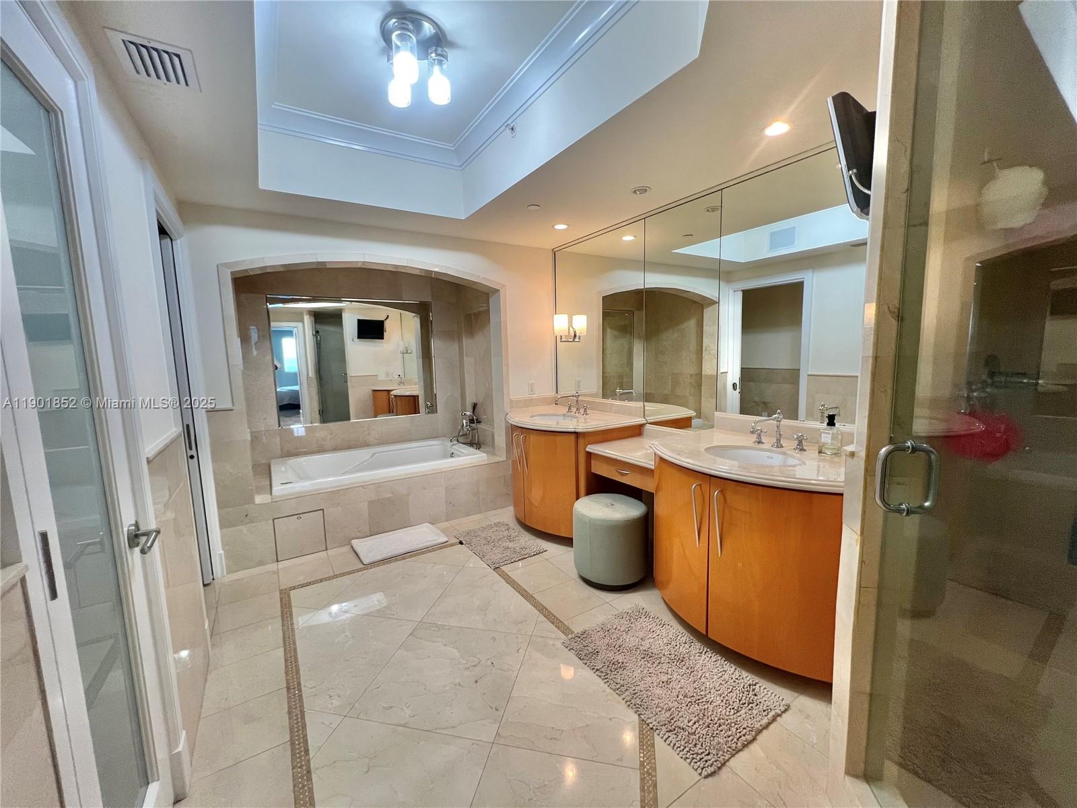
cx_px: 538
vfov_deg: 89.9
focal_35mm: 13
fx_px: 404
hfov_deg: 106.2
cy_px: 404
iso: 200
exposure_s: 1/120
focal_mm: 1.57
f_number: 1.8
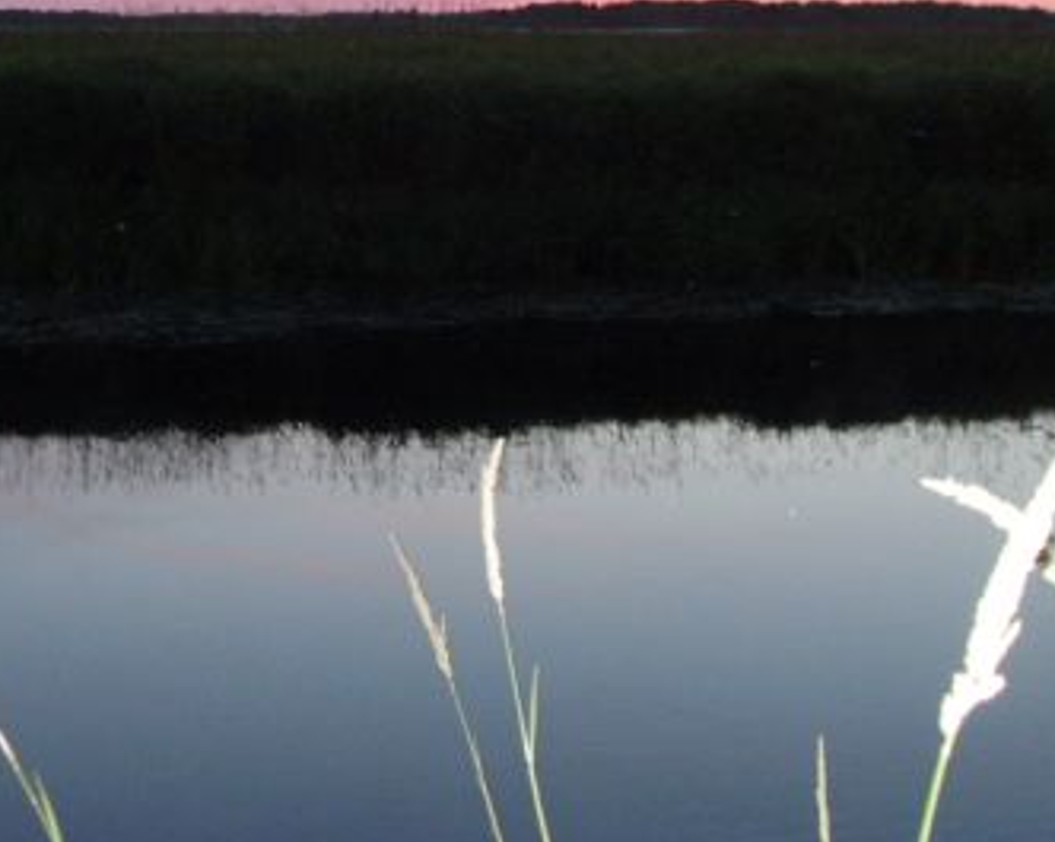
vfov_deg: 23.2
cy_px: 89
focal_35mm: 64
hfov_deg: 29.3
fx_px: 1997
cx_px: 327
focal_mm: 6.3
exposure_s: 1/45
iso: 400
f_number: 2.8
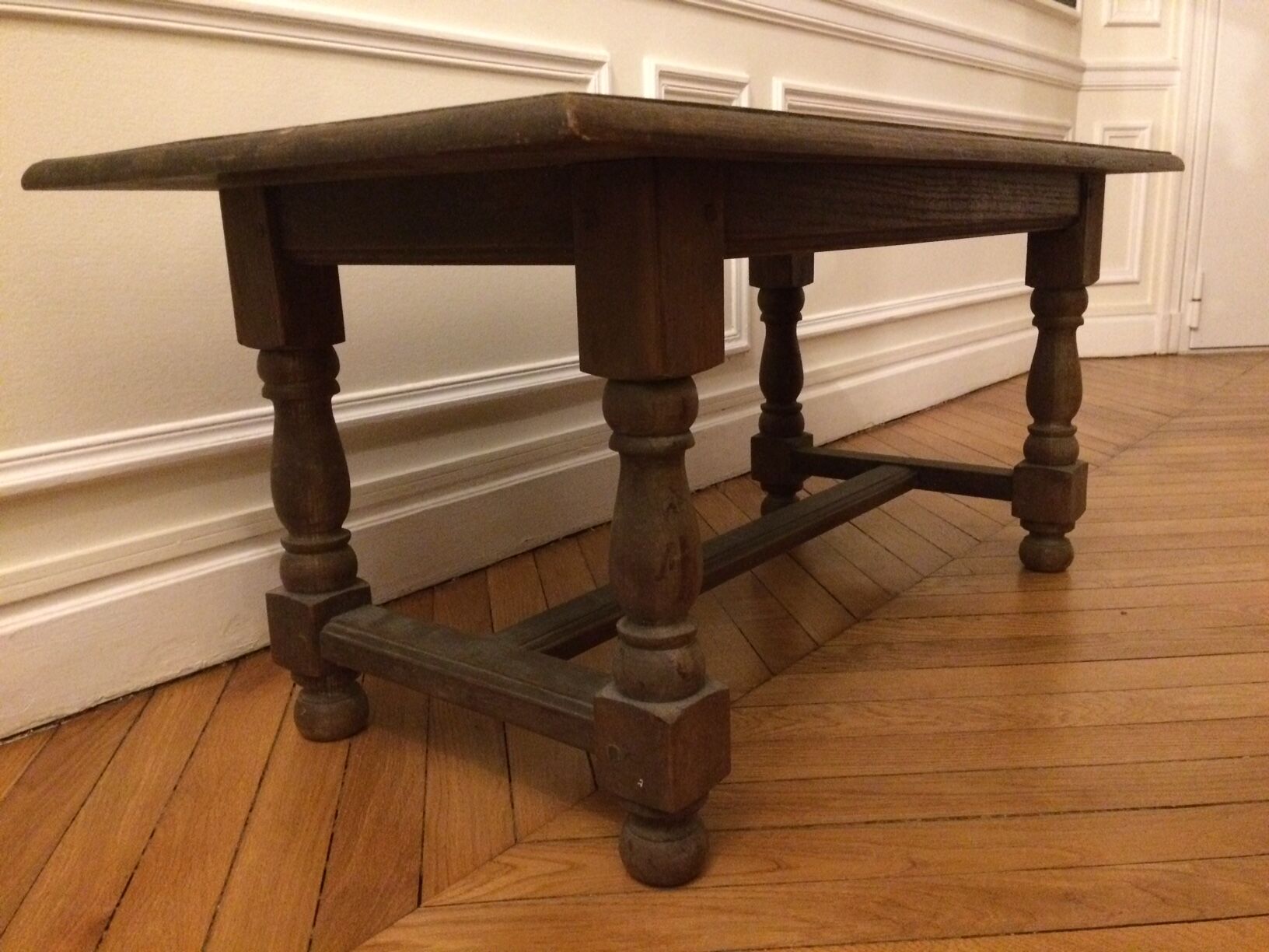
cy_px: 476
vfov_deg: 48.2
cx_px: 634
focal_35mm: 29
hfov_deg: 61.7
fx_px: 1063
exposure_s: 1/17
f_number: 2.2
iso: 640
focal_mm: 4.15
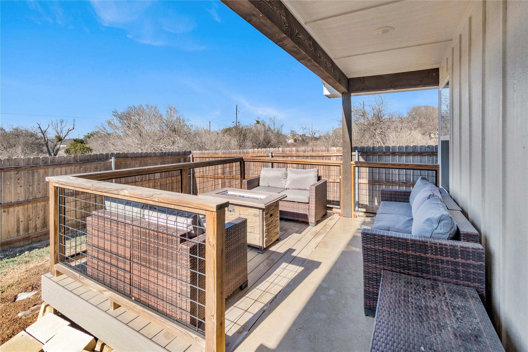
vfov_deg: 77.3
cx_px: 264
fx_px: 220
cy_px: 176
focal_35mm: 15
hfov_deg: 100.4
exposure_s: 1/400
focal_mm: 10
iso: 250
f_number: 9
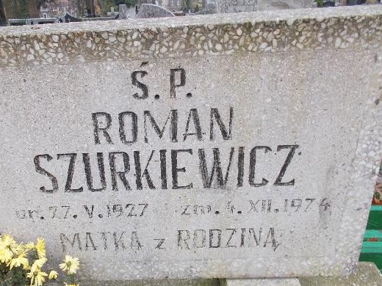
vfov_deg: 44.1
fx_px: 353
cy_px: 153
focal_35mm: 32
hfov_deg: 56.3
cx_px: 148
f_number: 3.2
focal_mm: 4.6
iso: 80
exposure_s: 1/50
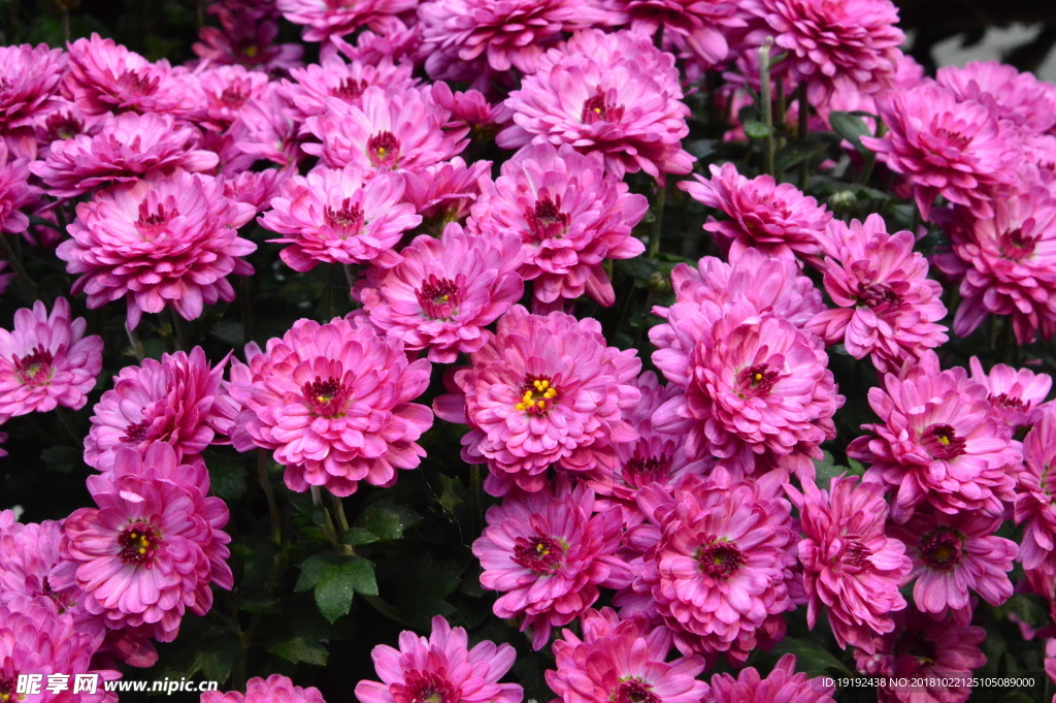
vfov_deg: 14.0
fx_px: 2858
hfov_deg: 20.9
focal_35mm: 98
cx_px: 528
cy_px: 352
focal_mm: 65
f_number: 22
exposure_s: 1/250
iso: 5000
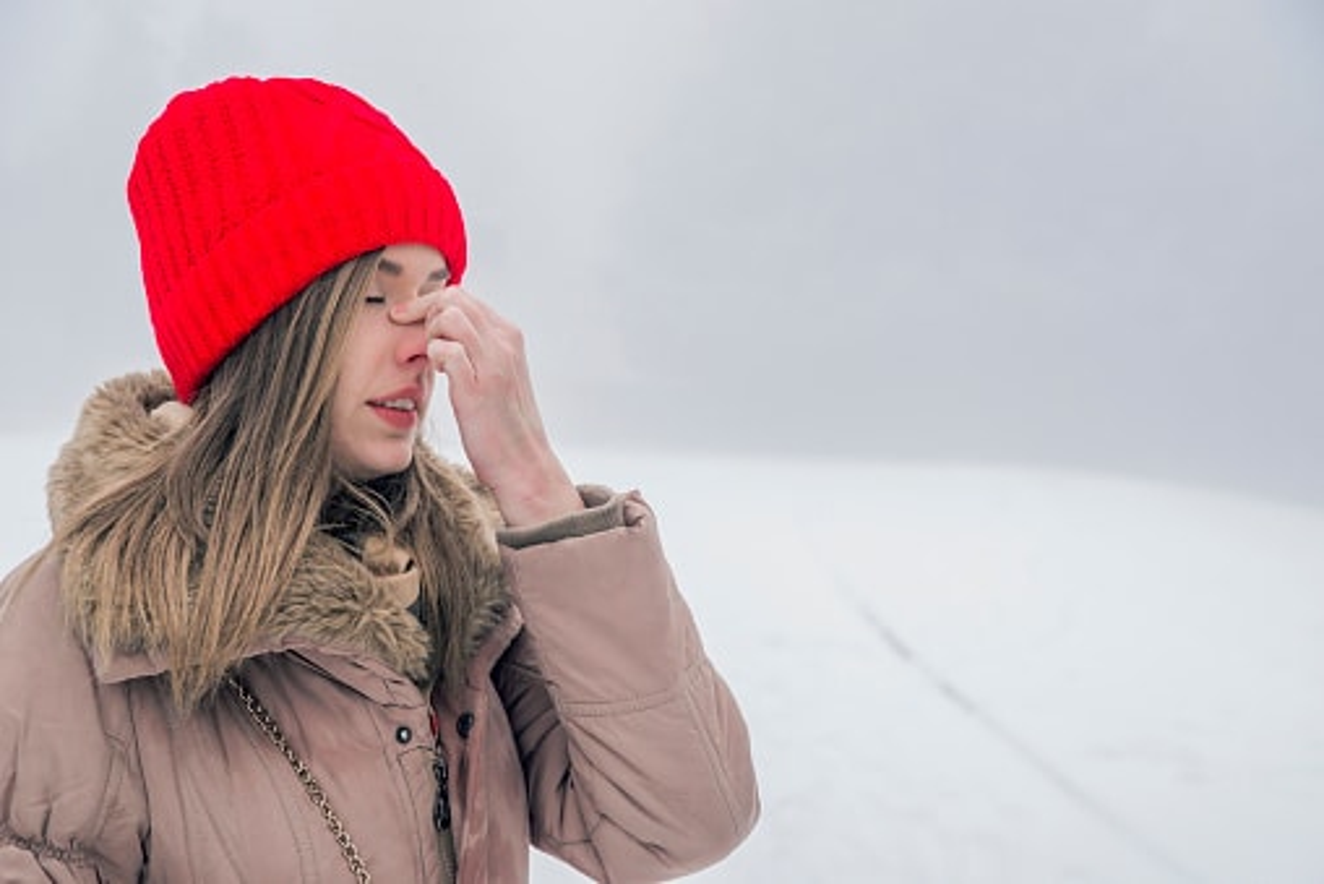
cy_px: 442
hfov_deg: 27.0
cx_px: 662
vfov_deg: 18.2
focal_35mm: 75
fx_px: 2759
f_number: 7.1
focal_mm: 75
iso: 400
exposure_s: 1/320
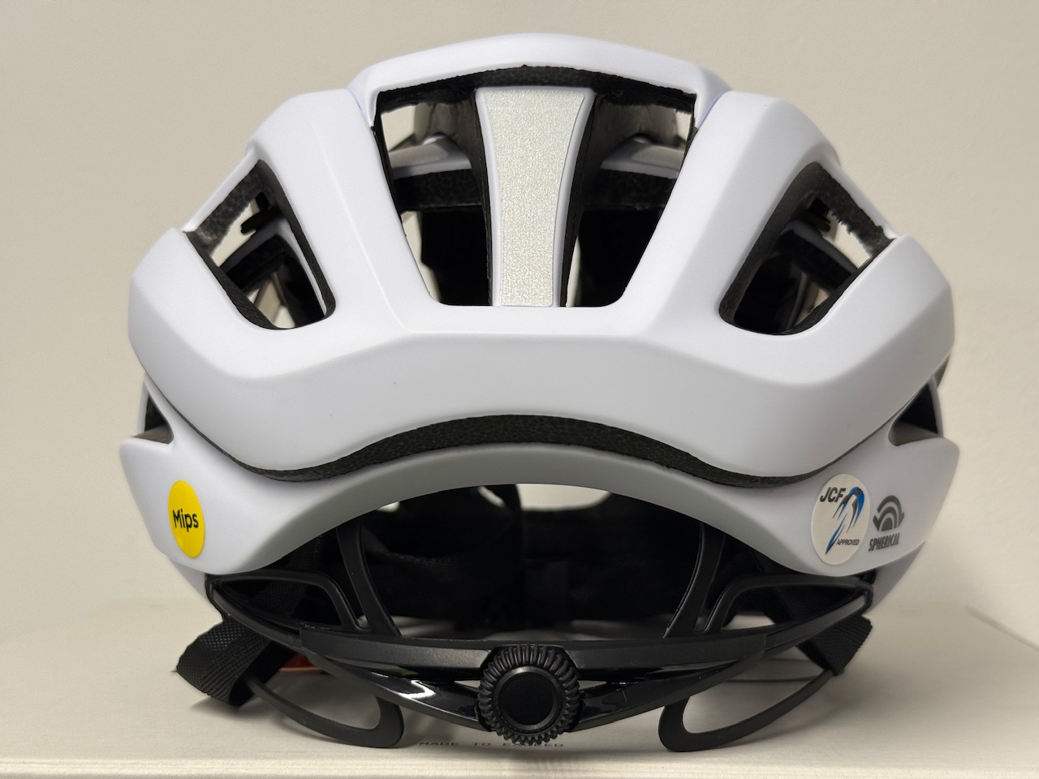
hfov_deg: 39.7
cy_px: 390
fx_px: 1441
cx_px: 520
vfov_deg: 30.3
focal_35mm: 48
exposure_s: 1/121
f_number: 1.78
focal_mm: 6.76
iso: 50
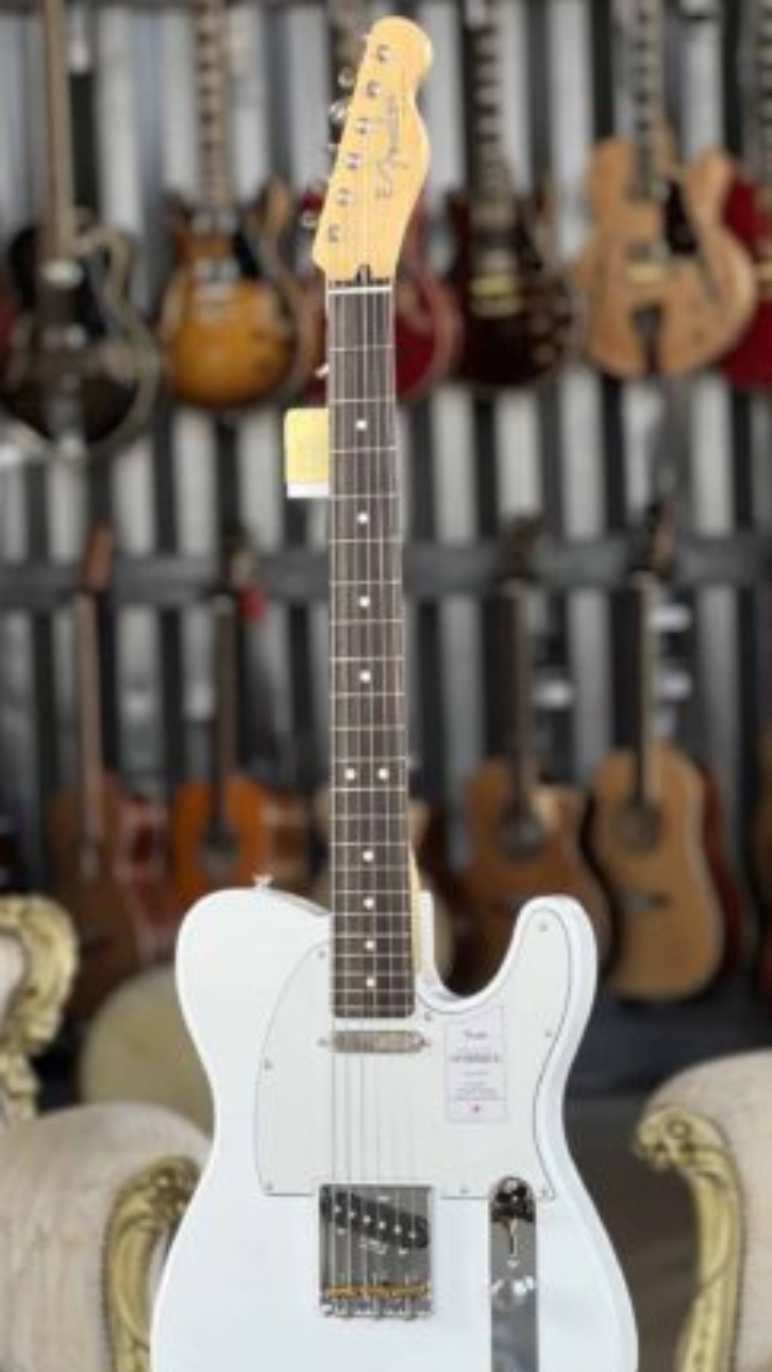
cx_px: 405
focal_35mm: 104
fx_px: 3783
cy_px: 790
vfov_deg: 20.5
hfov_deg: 11.7
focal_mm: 9
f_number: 2.8
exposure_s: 1/121
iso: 64
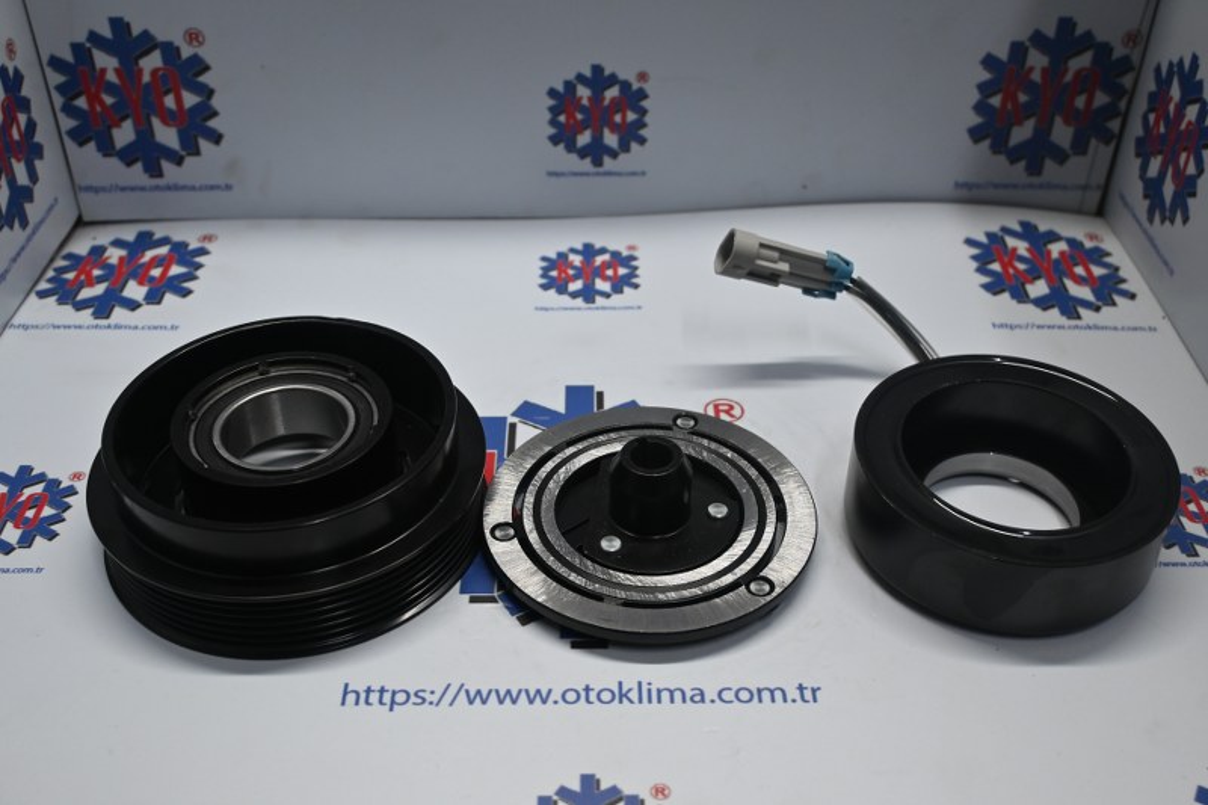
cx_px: 604
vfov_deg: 35.5
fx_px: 1258
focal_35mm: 38
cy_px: 402
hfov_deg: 51.3
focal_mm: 25
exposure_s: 1/125
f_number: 4.2
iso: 560
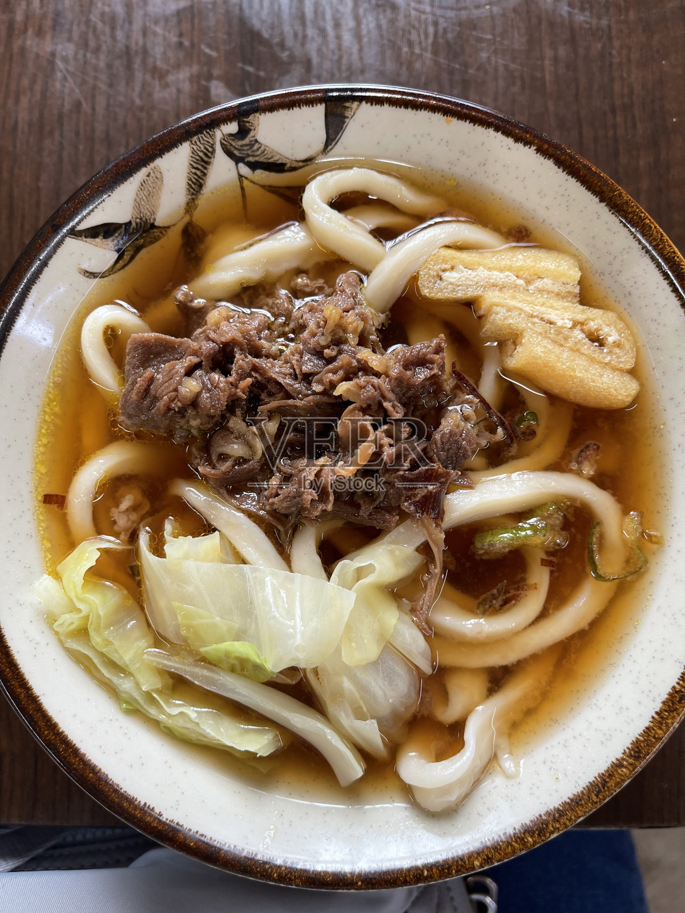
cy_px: 456
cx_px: 342
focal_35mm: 26
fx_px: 686
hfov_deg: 53.1
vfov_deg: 67.3
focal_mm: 5.1
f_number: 1.6
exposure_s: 1/121
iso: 50
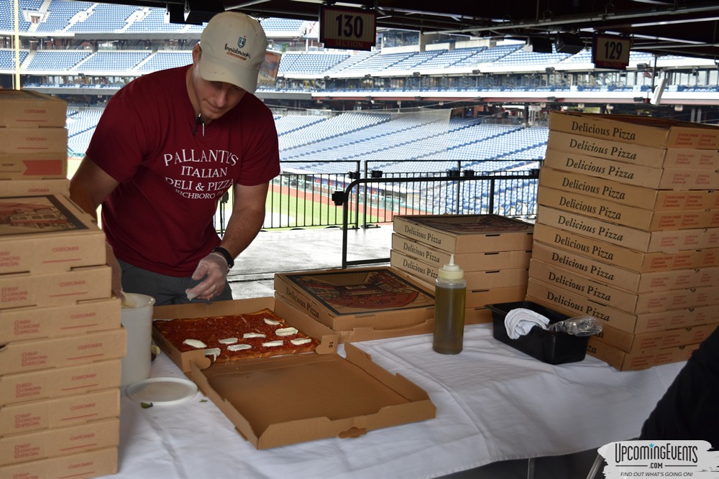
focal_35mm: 40
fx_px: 809
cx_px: 360
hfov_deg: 47.9
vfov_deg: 33.0
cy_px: 240
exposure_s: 1/100
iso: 400
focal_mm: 27
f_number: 5
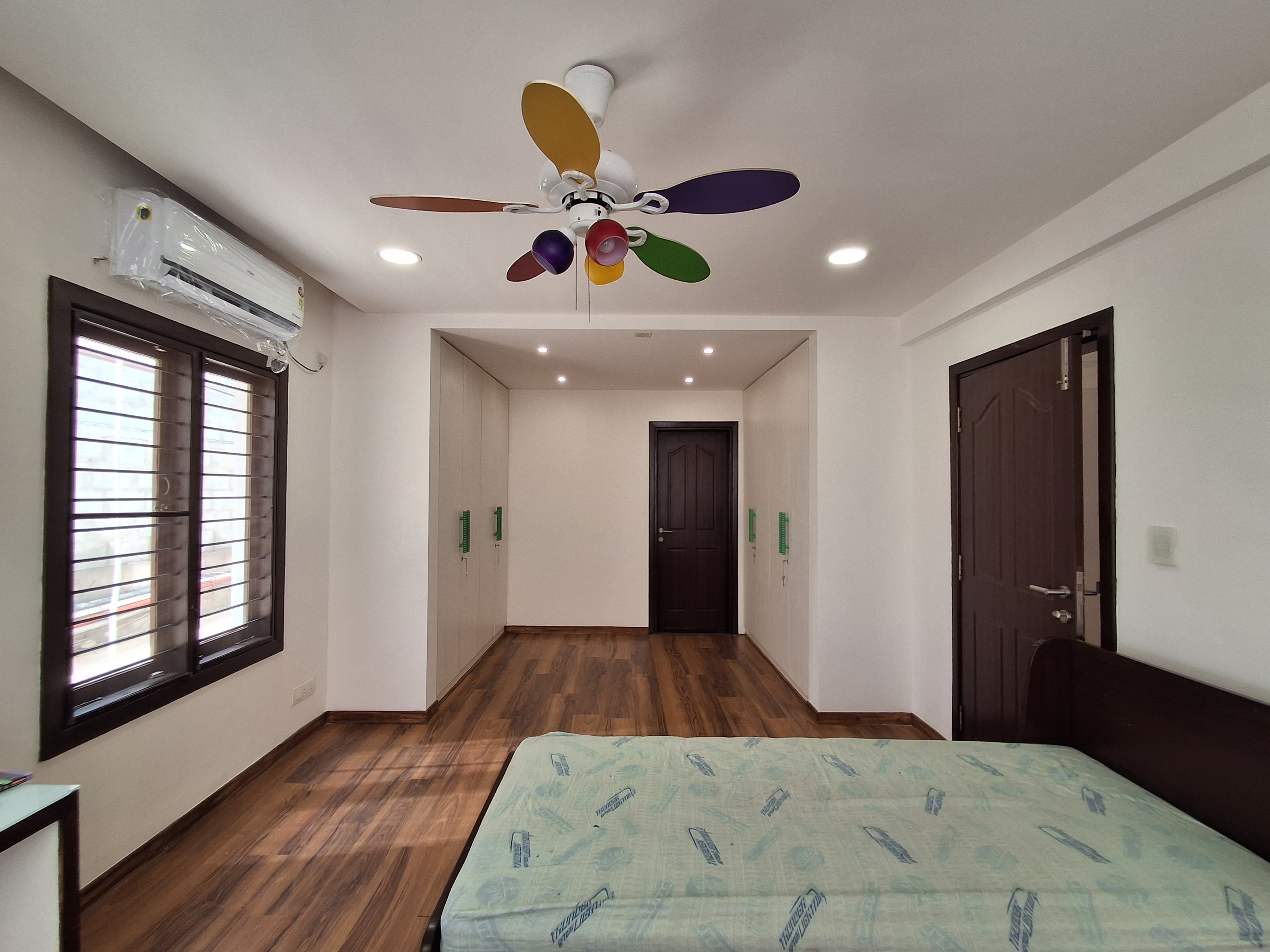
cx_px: 635
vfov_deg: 78.1
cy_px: 476
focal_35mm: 16
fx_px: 587
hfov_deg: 94.5
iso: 40
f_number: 2.2
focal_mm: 1.64
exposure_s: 1/50
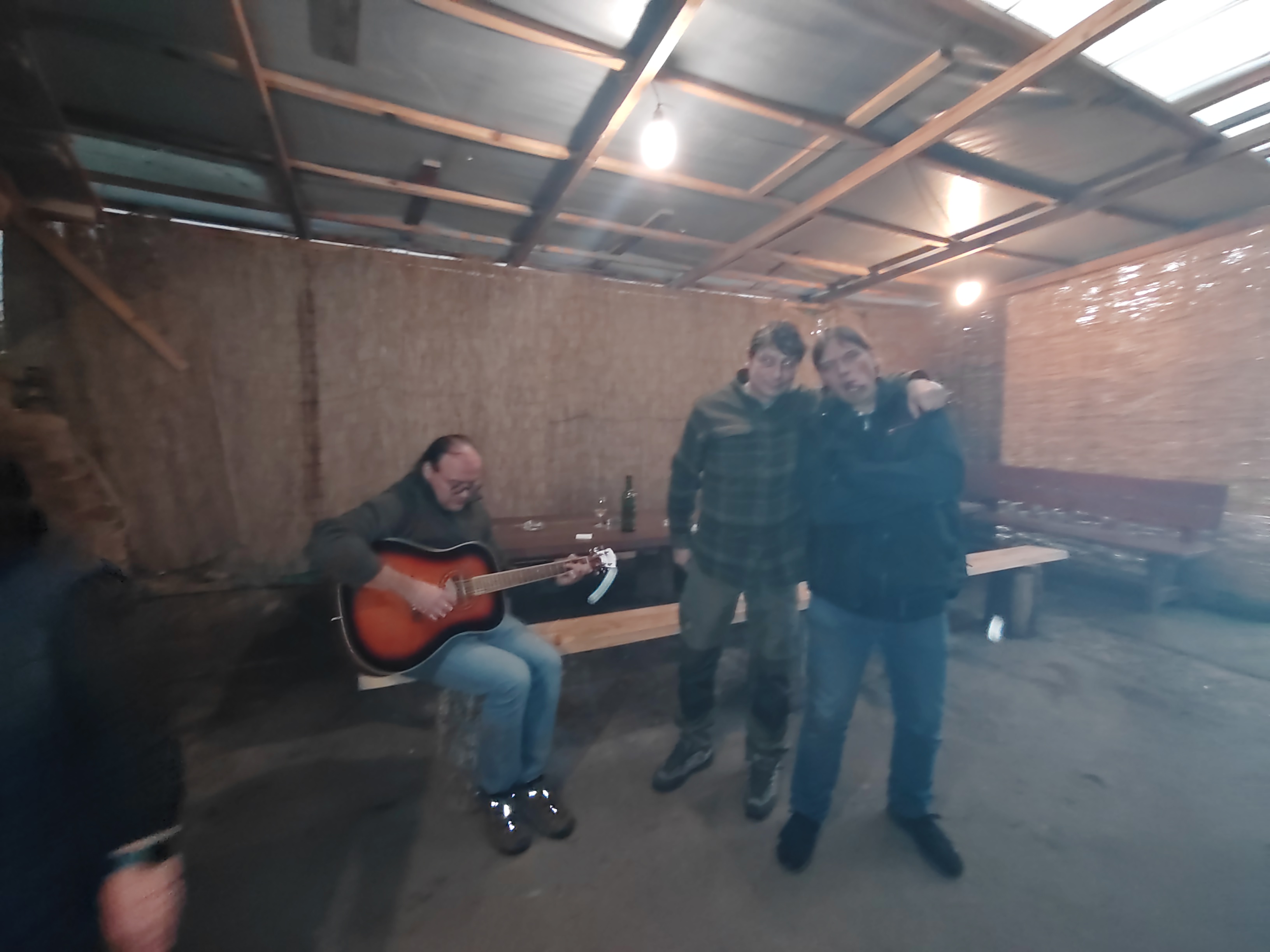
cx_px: 635
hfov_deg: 94.5
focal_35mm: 16
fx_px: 587
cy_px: 476
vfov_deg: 78.1
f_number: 2.2
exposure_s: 1/25
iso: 1442
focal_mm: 1.68
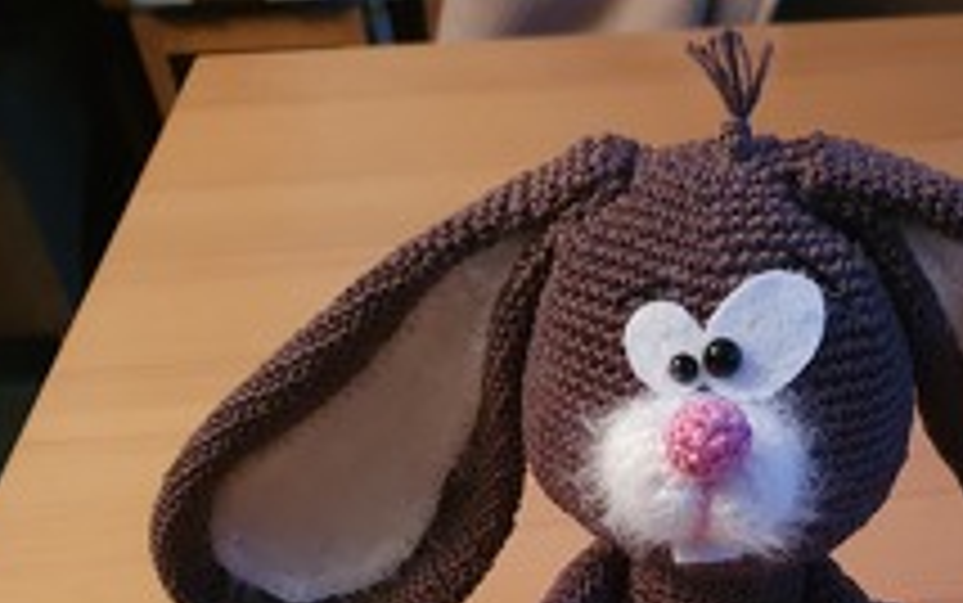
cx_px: 745
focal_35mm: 45
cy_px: 585
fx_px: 1182
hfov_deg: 42.7
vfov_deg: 27.2
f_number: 1.5
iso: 640
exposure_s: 1/33
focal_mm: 4.32
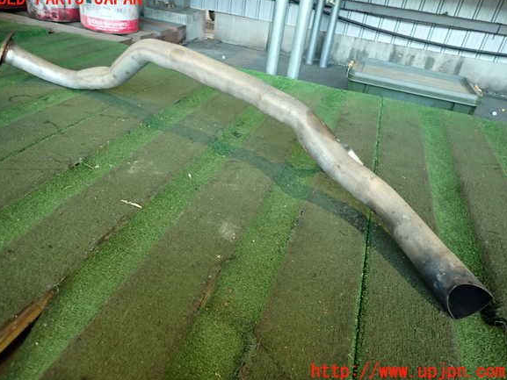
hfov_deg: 67.3
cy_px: 185
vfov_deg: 53.1
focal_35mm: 26
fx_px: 381
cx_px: 246
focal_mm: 4.5
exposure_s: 1/30
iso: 320
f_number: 2
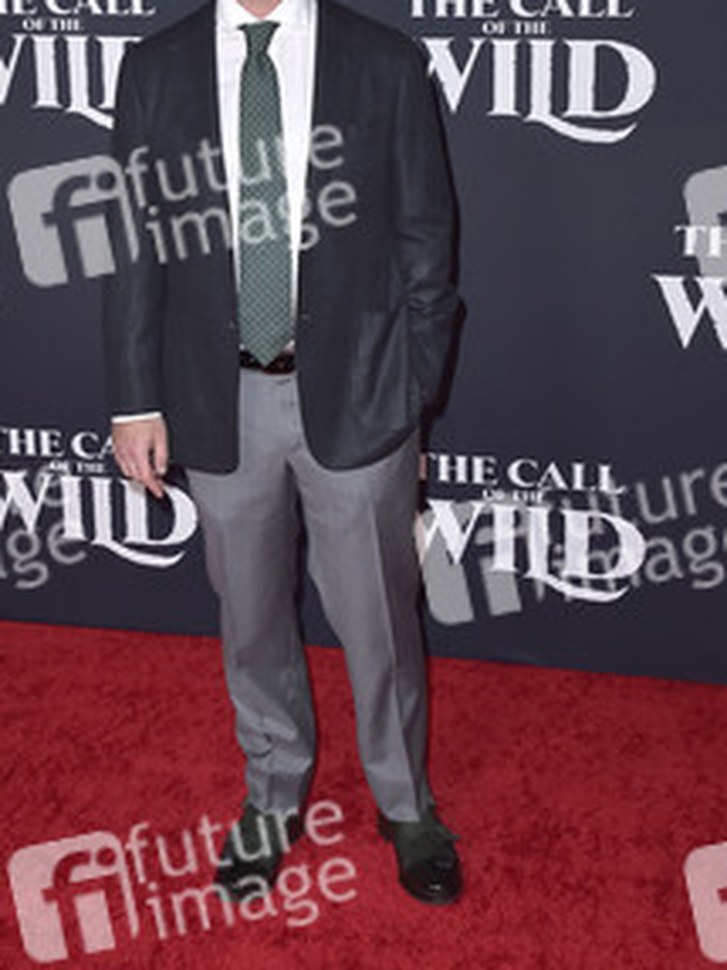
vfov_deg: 32.6
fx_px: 1653
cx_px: 282
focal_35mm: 59
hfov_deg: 24.7
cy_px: 375
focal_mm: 44
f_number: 7.1
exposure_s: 1/250
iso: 320
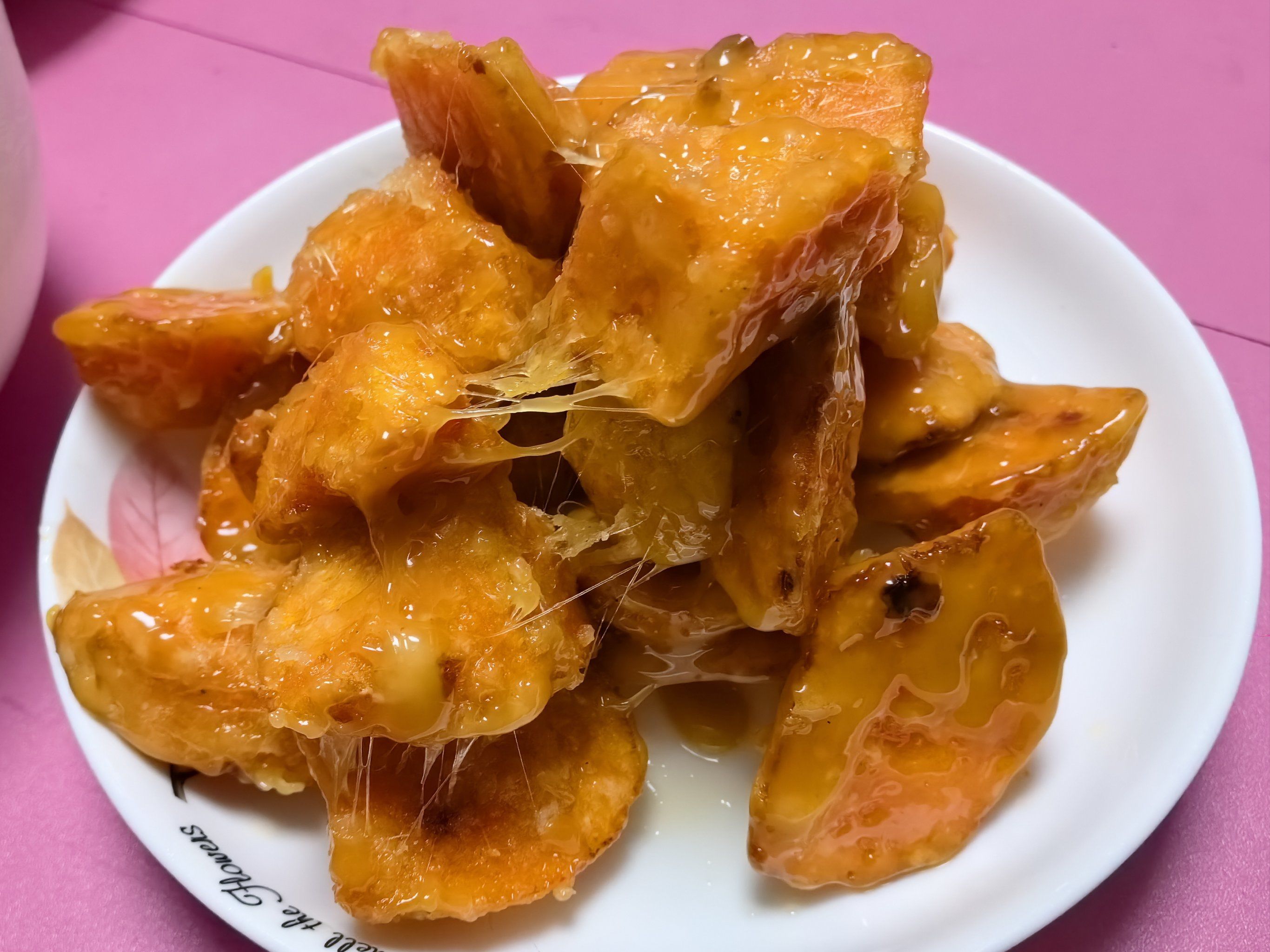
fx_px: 991
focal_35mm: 27
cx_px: 635
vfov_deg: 51.4
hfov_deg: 65.3
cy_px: 476
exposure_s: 1/100
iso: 640
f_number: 2.8
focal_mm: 5.75
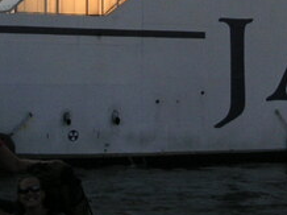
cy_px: -15
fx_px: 1126
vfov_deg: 10.8
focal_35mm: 136
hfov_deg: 14.5
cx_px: 82
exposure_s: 1/750
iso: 50
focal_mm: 6.1
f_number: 2.8
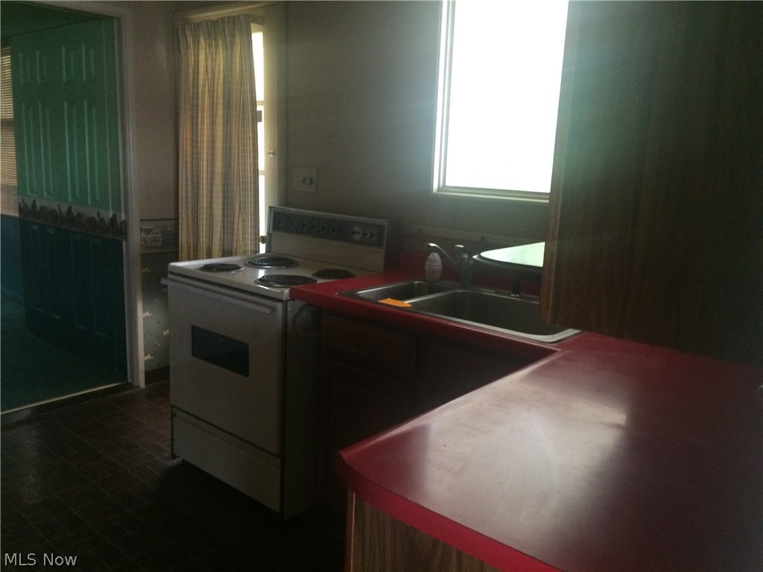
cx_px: 382
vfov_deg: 48.2
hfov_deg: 61.7
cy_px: 286
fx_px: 639
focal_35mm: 29
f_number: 2.2
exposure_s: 1/20
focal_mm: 4.15
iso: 250
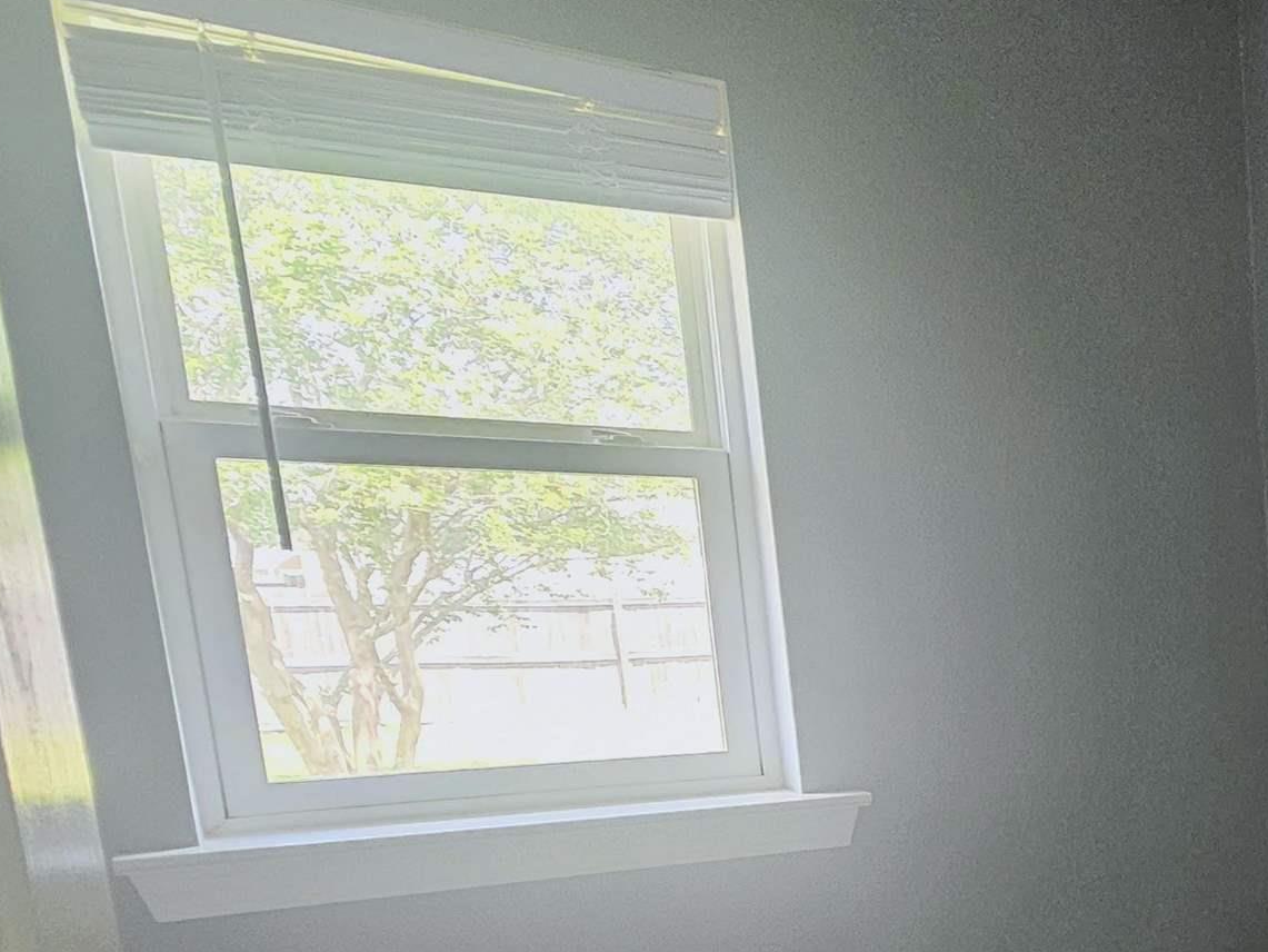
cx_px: 1547
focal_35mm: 35
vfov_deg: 38.1
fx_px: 1282
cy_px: 846
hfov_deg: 38.1
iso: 400
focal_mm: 2.2
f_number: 2.2
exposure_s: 1/100
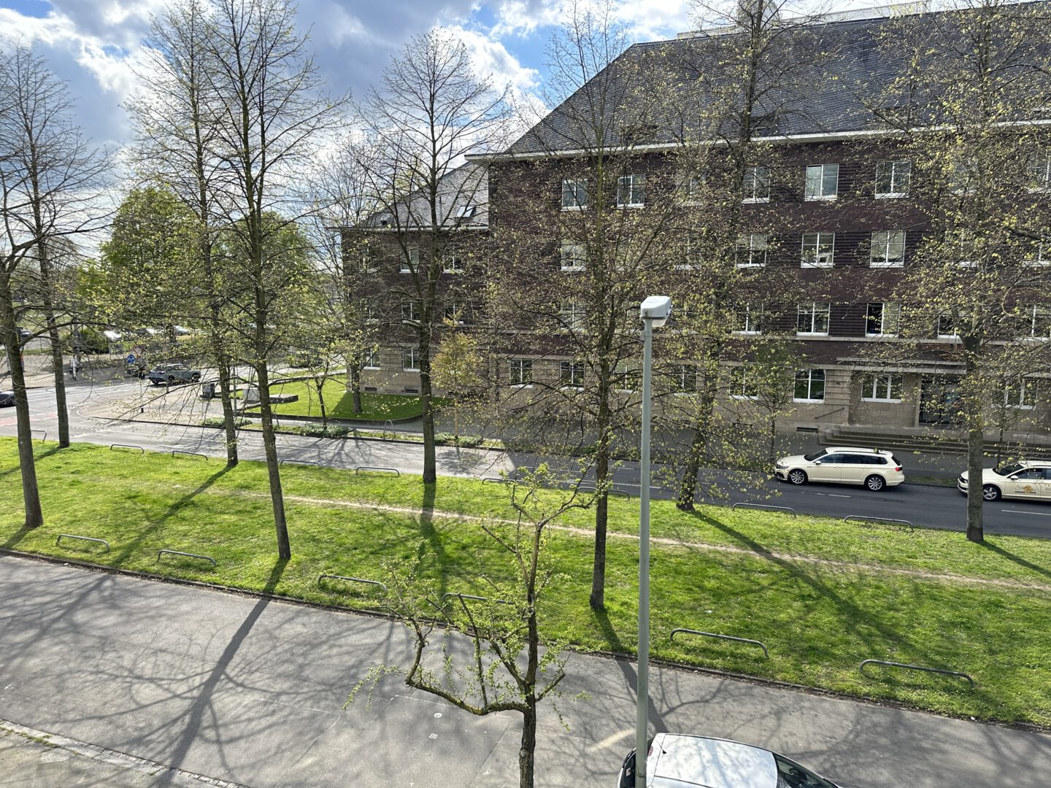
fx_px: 729
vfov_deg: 56.8
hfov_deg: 71.6
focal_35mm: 24
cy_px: 394
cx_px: 526
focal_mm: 6.86
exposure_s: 1/2469
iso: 80
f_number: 1.78
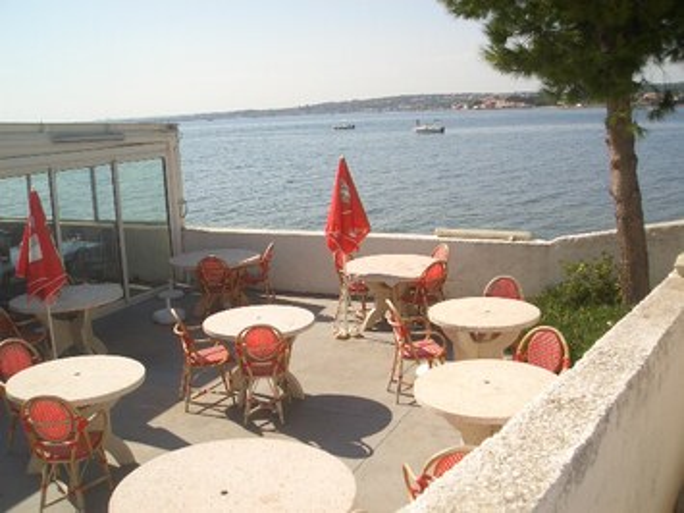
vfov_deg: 39.6
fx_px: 711
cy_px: 256
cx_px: 342
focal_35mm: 36
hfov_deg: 51.4
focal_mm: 4.8
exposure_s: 1/640
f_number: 4
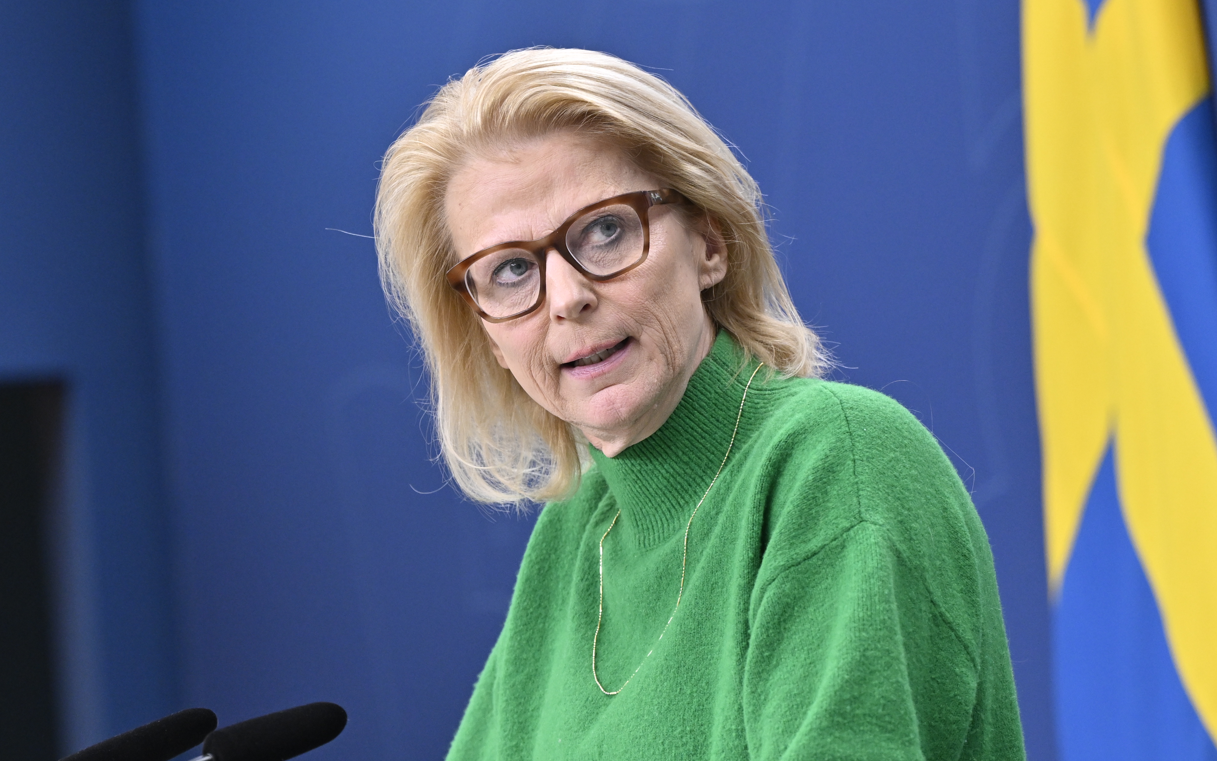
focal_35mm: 215
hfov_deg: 9.8
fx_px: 7131
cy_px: 621
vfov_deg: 6.1
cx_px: 564
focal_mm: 130
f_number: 4
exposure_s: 1/250
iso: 1600
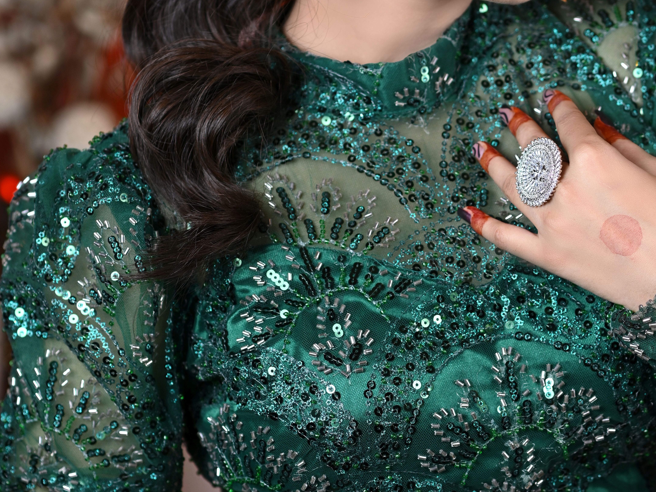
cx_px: 406
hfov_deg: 12.7
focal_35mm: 156
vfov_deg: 9.5
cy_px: 147
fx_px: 2956
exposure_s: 1/200
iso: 200
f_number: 2.8
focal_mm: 85
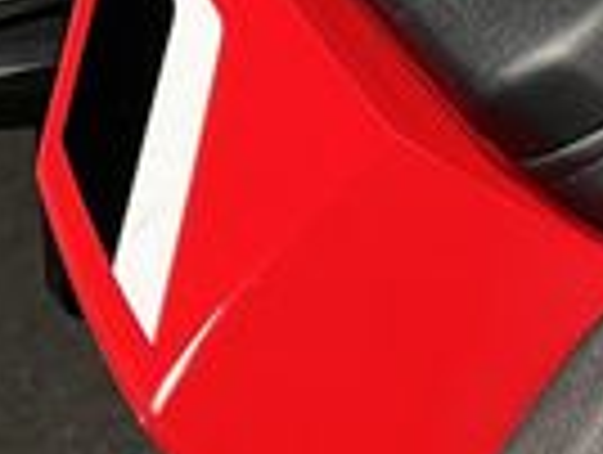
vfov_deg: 11.8
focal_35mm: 124
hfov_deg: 13.0
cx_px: 1332
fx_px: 2164
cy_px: 494
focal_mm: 5.1
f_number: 1.6
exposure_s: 1/50
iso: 100
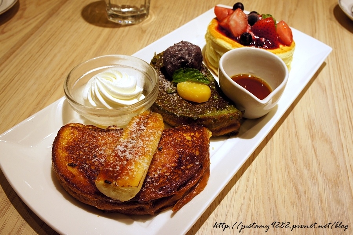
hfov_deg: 57.2
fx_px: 323
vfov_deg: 39.9
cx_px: 176
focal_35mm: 33
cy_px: 118
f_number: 9
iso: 320
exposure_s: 1/40
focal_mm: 22
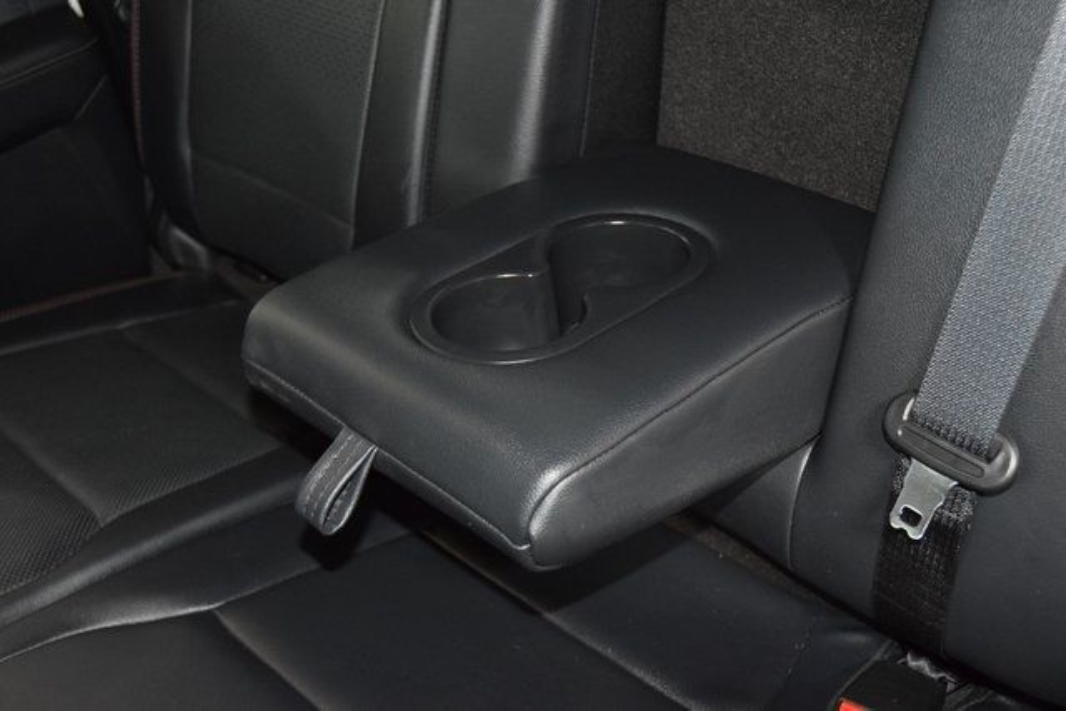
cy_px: 356
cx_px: 533
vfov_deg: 33.0
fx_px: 1199
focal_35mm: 40
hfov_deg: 47.9
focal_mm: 27
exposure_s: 1/30
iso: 3200
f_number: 3.8
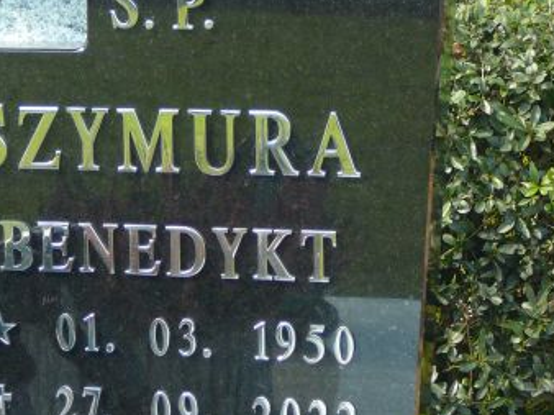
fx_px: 2335
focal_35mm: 146
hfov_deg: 13.5
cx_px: 126
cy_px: 174
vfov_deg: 10.1
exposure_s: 1/80
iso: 80
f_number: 3.7
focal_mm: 11.5
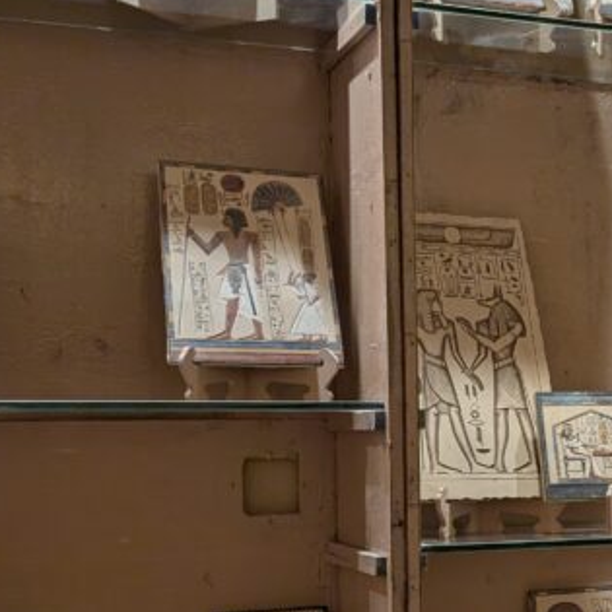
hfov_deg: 23.8
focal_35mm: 69
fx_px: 1380
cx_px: 629
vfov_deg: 24.6
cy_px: 483
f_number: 1.68
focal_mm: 6.9
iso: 22
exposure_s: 1/301
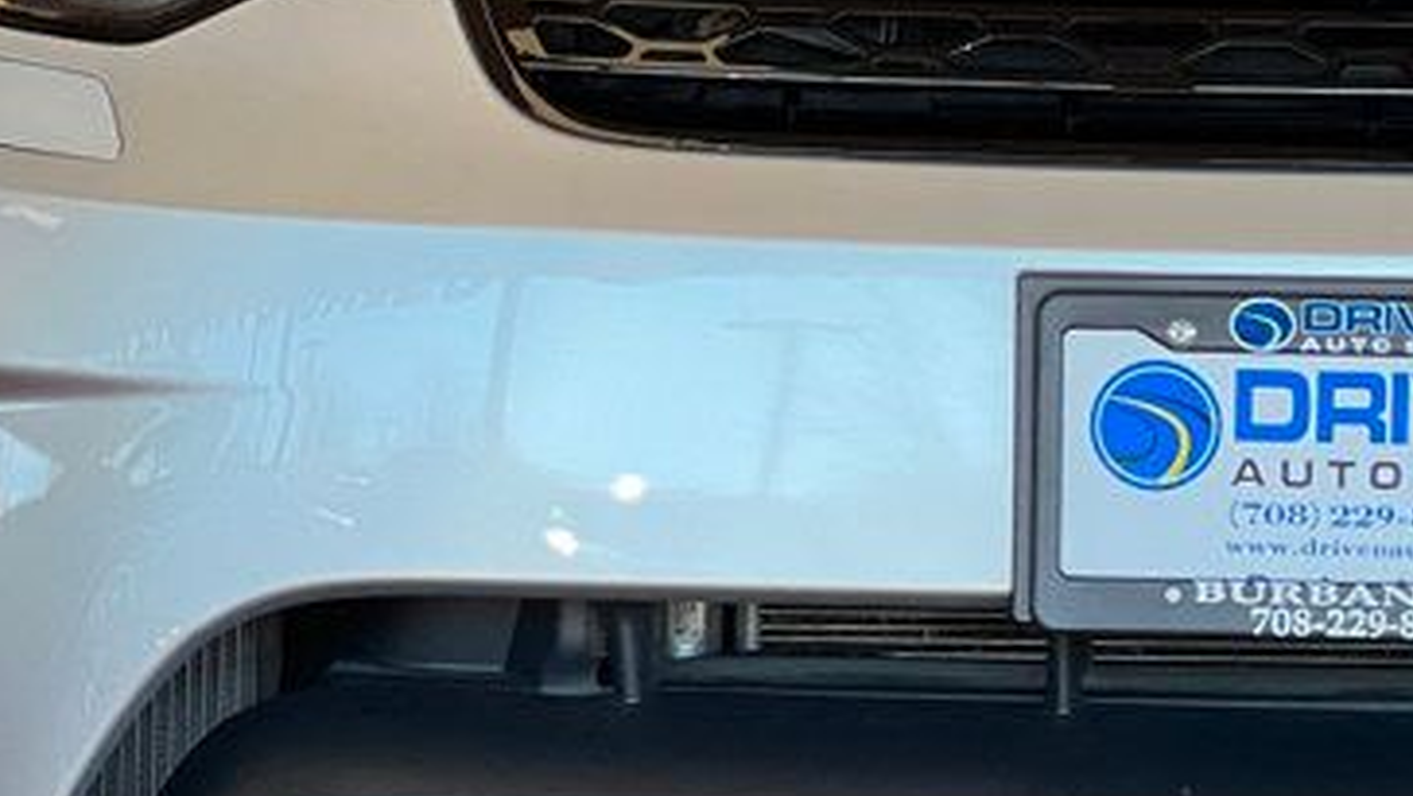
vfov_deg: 5.1
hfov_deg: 9.1
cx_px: 1355
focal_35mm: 236
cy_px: 101
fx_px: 8845
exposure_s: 1/120
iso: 64
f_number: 2.8
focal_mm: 9
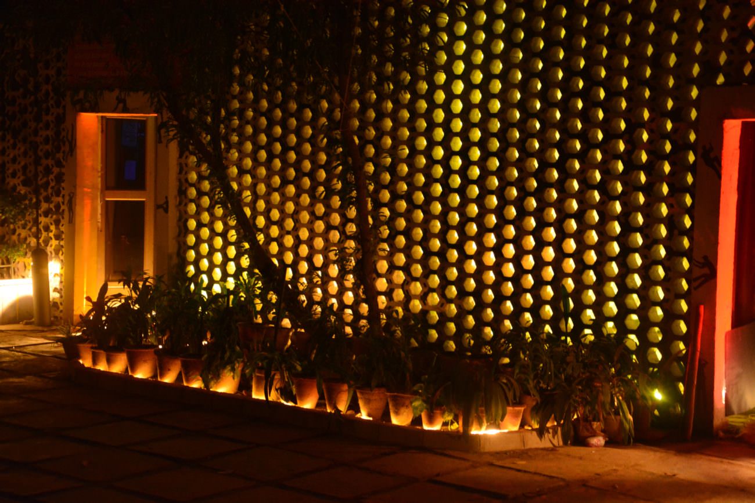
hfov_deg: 31.9
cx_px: 378
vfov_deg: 21.6
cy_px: 252
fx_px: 1321
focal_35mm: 63
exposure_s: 1/20
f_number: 4.8
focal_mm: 42
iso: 3200
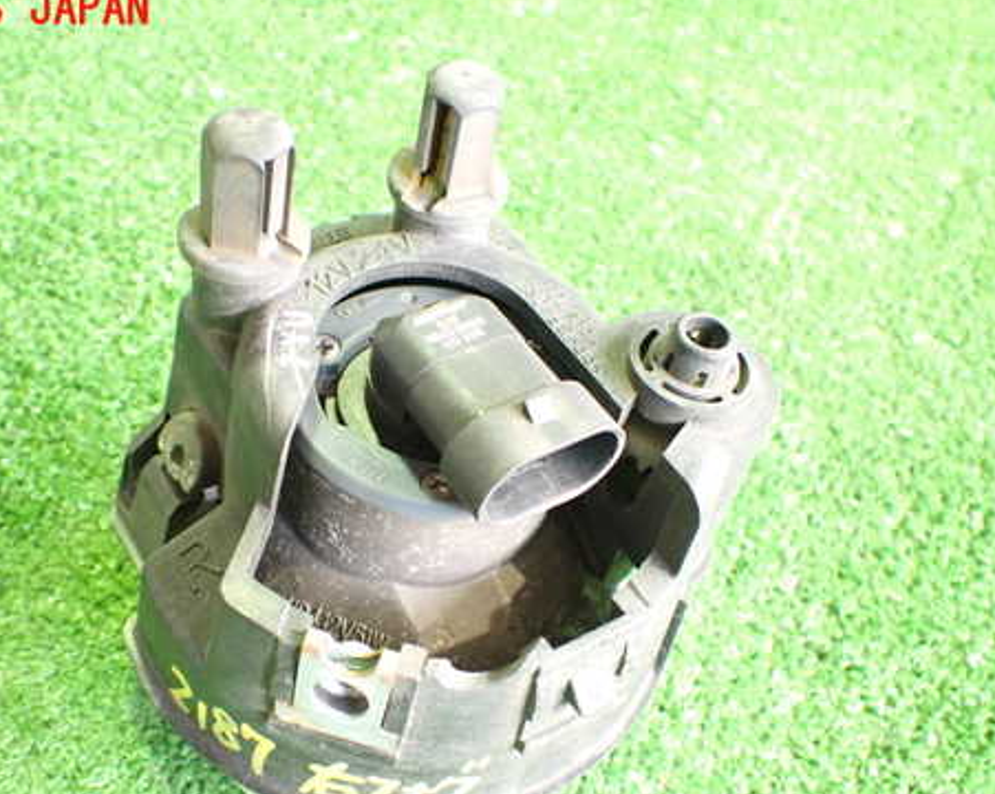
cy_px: 479
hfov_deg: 46.7
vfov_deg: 38.0
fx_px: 1147
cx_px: 410
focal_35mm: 39
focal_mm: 5.4
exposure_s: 1/30
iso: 1000
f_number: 2.3
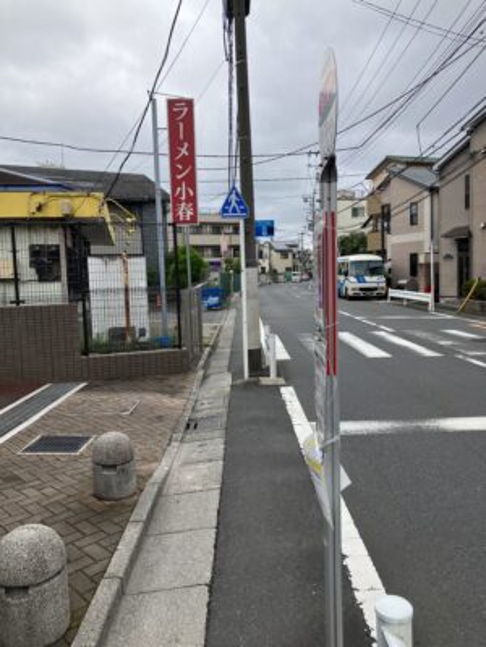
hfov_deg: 49.7
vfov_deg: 63.4
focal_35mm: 28
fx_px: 524
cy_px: 324
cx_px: 243
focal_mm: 3.99
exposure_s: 1/1245
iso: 32
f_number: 1.8
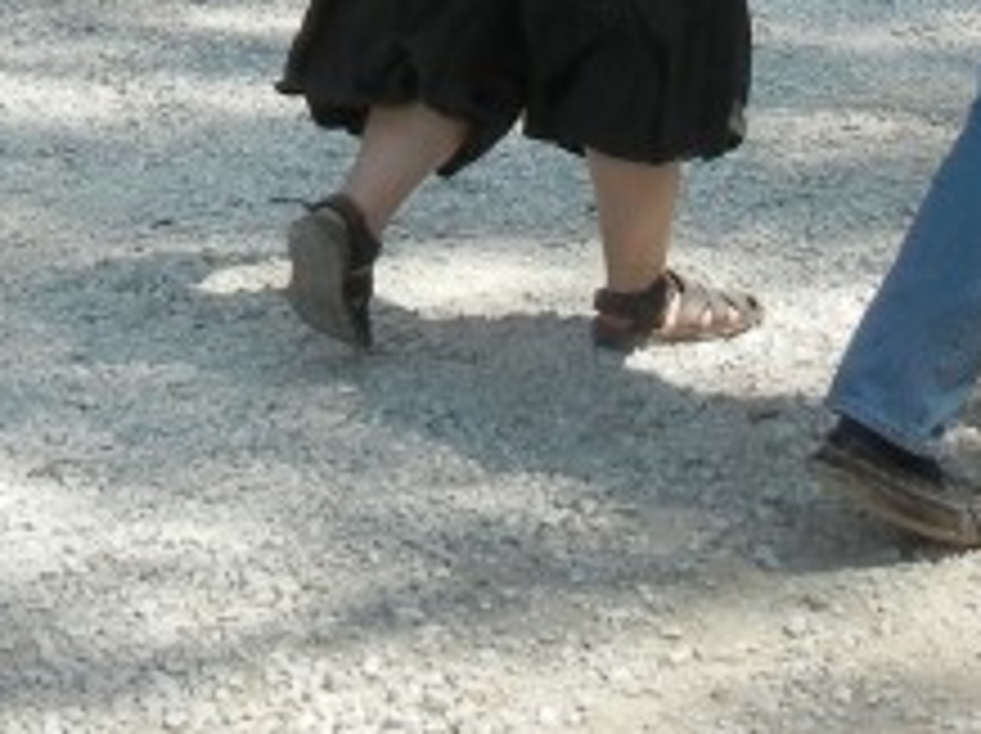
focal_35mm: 141
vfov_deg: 10.1
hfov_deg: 14.0
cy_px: -441
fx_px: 3991
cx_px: 382
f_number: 7
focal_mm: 5.4
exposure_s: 1/283
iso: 160
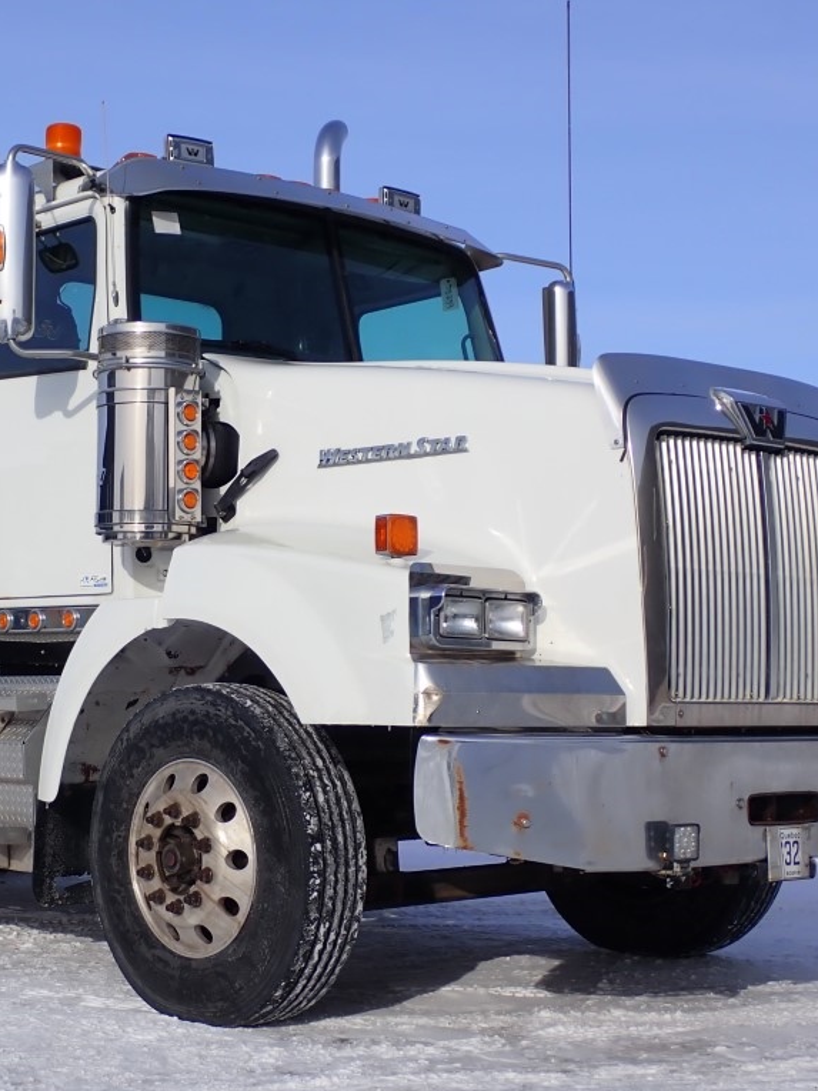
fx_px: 1859
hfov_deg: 24.5
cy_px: 546
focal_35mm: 59
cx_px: 203
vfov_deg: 32.7
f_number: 11
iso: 100
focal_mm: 7.84
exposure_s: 1/200
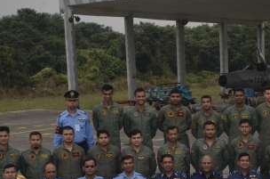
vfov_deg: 16.0
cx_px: 247
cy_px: 189
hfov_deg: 23.8
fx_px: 621
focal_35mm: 83
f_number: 7.1
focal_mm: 24
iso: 100
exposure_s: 1/200
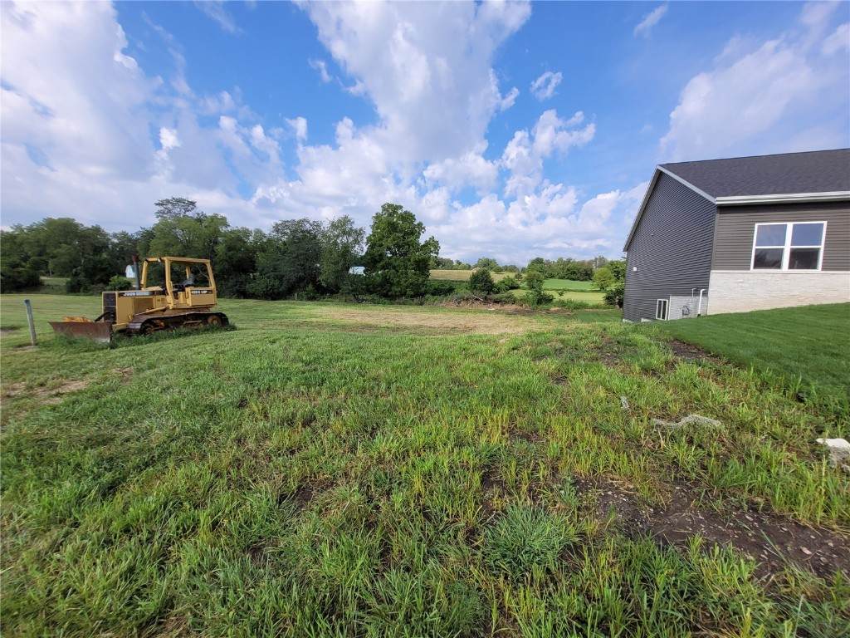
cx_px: 425
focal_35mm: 13
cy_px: 319
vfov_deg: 89.9
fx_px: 319
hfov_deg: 106.2
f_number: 2.2
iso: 40
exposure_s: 1/1269
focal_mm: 1.74
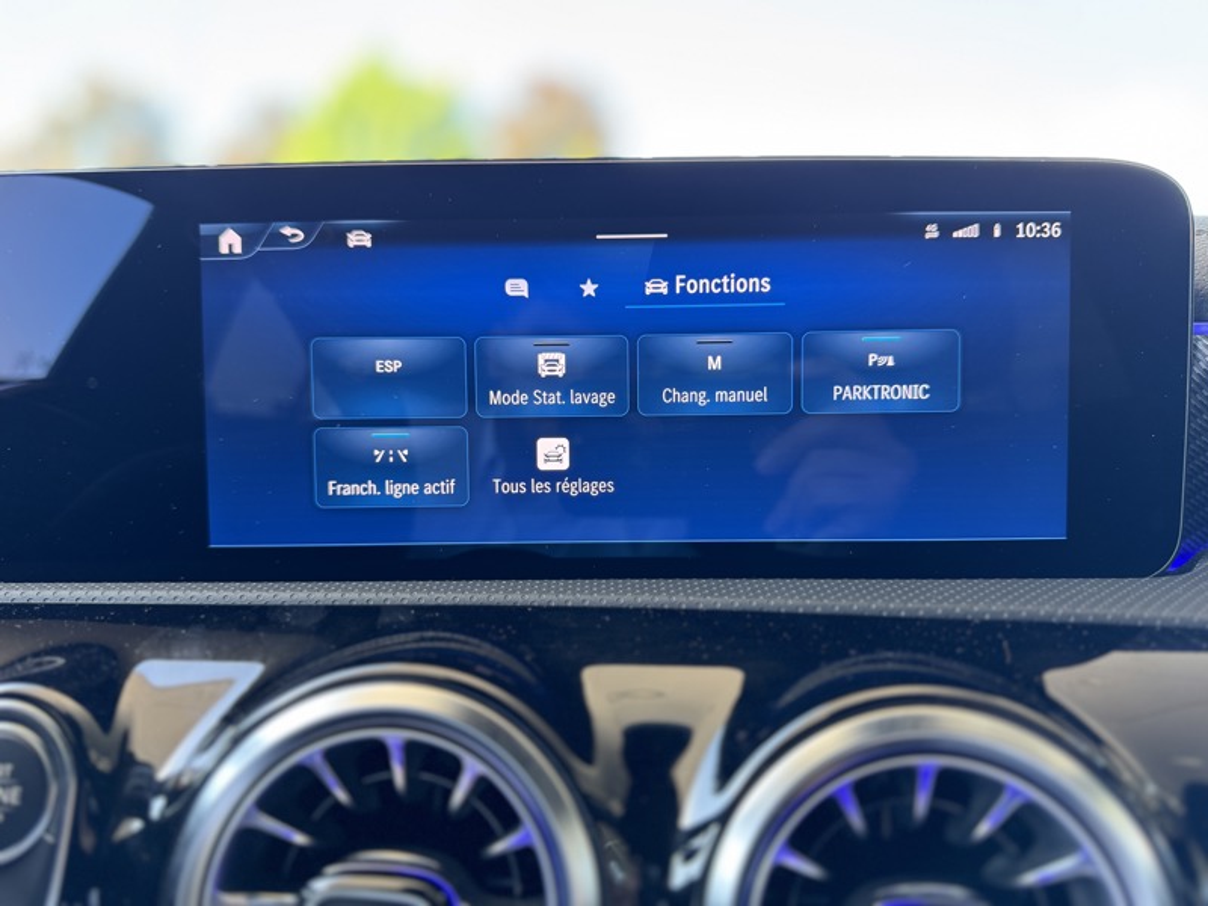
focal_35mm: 24
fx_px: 838
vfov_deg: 56.8
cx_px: 604
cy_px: 453
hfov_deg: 71.6
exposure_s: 1/93
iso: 200
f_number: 1.78
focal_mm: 6.76
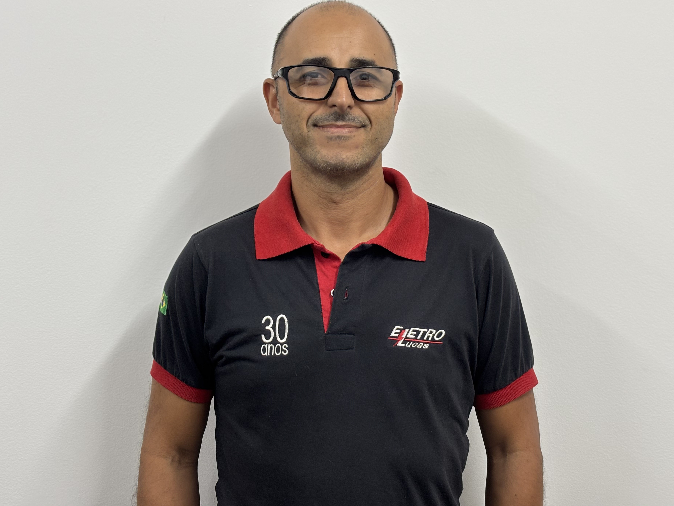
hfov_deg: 33.8
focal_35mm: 57
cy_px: 230
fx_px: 1110
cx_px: 355
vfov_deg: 25.7
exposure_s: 1/40
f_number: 1.6
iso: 125
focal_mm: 5.96
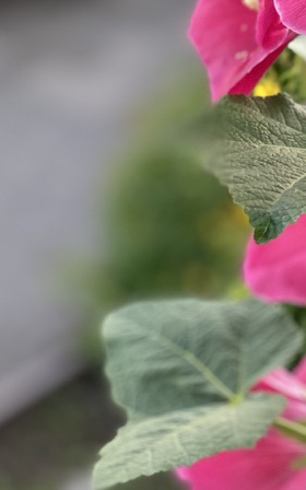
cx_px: 384
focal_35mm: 126
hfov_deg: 10.2
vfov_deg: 16.2
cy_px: -20
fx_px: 1681
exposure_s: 1/122
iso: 64
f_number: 2
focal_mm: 6
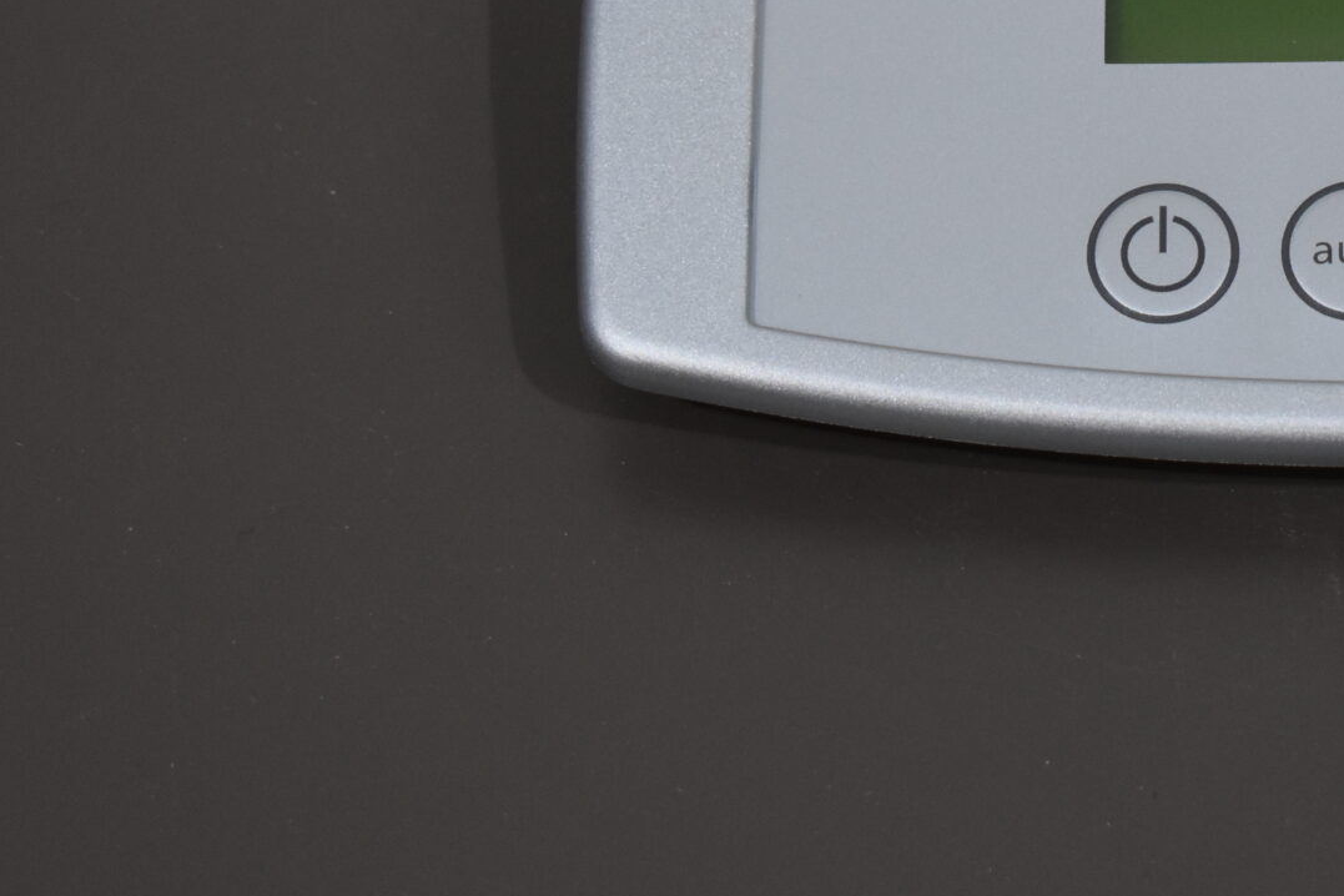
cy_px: -7
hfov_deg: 10.4
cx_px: 1497
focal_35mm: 196
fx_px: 7324
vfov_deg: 7.0
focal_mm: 55
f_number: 5.6
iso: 800
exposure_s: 1/200
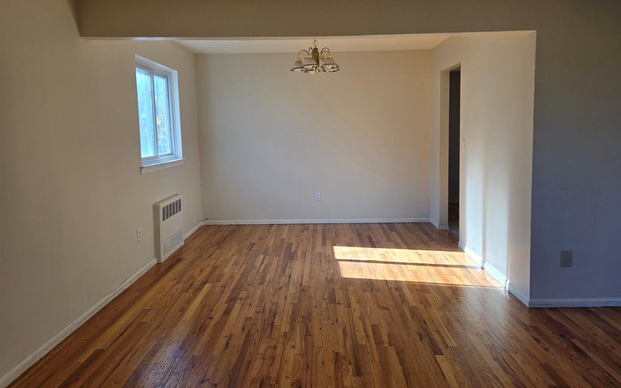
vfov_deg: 49.2
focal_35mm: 25
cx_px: 318
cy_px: 169
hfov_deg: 72.5
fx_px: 423
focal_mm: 5.4
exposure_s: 1/154
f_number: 1.8
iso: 25
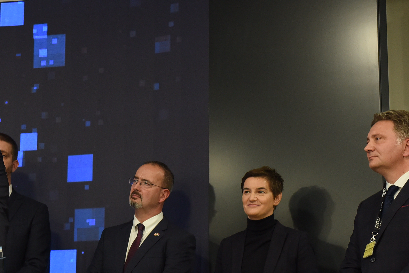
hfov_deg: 21.2
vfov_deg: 14.3
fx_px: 1091
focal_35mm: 96
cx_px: 136
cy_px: 161
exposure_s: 1/125
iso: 2000
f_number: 3.5
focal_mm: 52
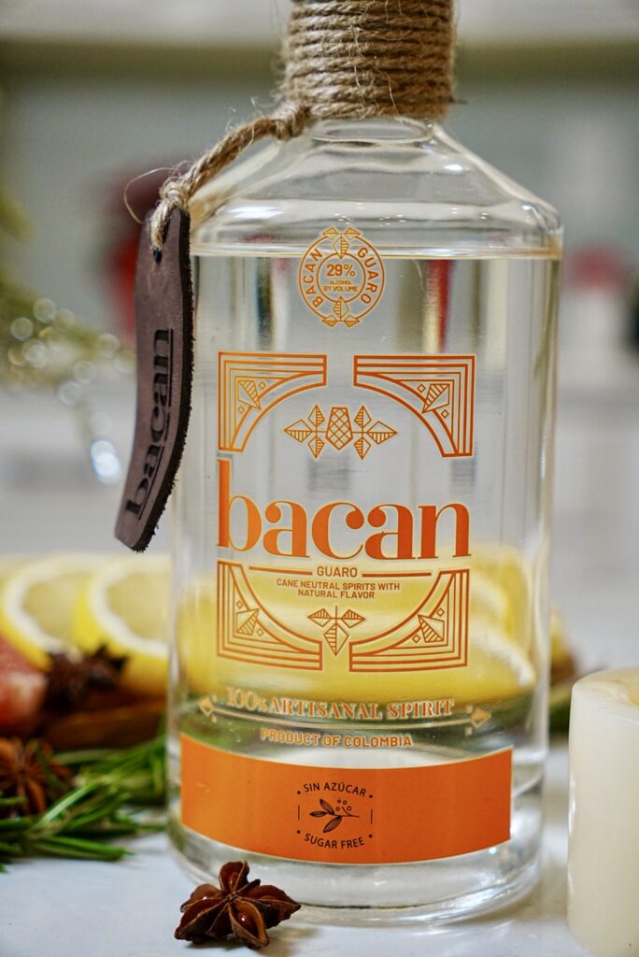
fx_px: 1511
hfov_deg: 23.9
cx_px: 320
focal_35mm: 57
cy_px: 478
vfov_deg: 35.1
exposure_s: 1/320
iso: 800
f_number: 2.8
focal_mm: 37.9
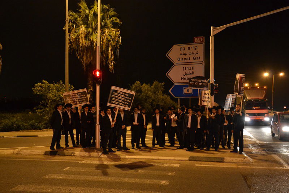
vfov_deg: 35.5
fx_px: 301
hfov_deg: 51.3
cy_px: 96
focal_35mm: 38
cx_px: 144
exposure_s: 1/15
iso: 1800
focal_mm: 25
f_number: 4
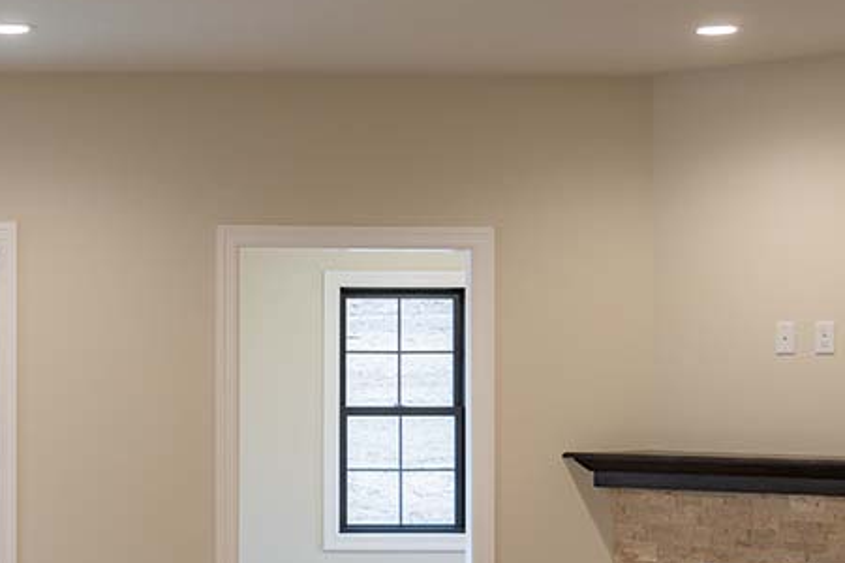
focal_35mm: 80
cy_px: 364
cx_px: 128
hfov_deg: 24.8
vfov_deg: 17.0
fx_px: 1878
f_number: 4.5
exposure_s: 1/40
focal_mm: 20
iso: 400
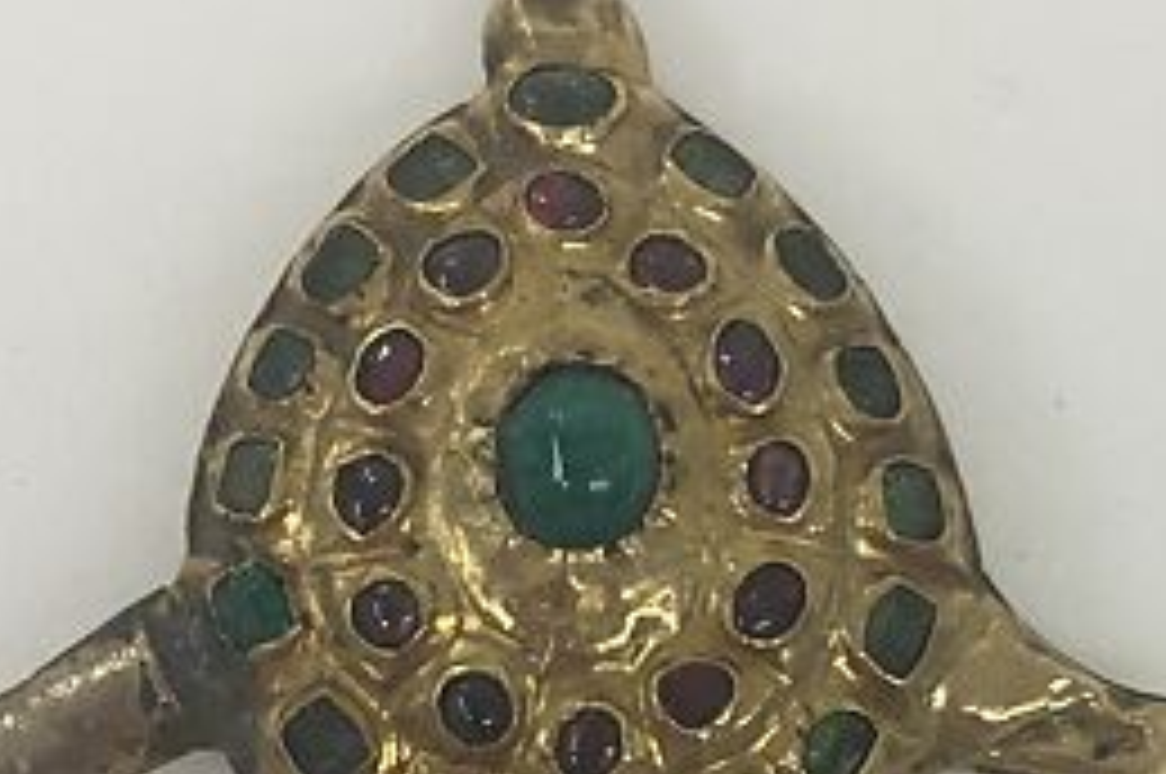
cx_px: 689
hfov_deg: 28.8
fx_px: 2264
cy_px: 832
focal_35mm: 70
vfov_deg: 18.7
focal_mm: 4.15
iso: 32
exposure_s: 1/40
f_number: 2.2
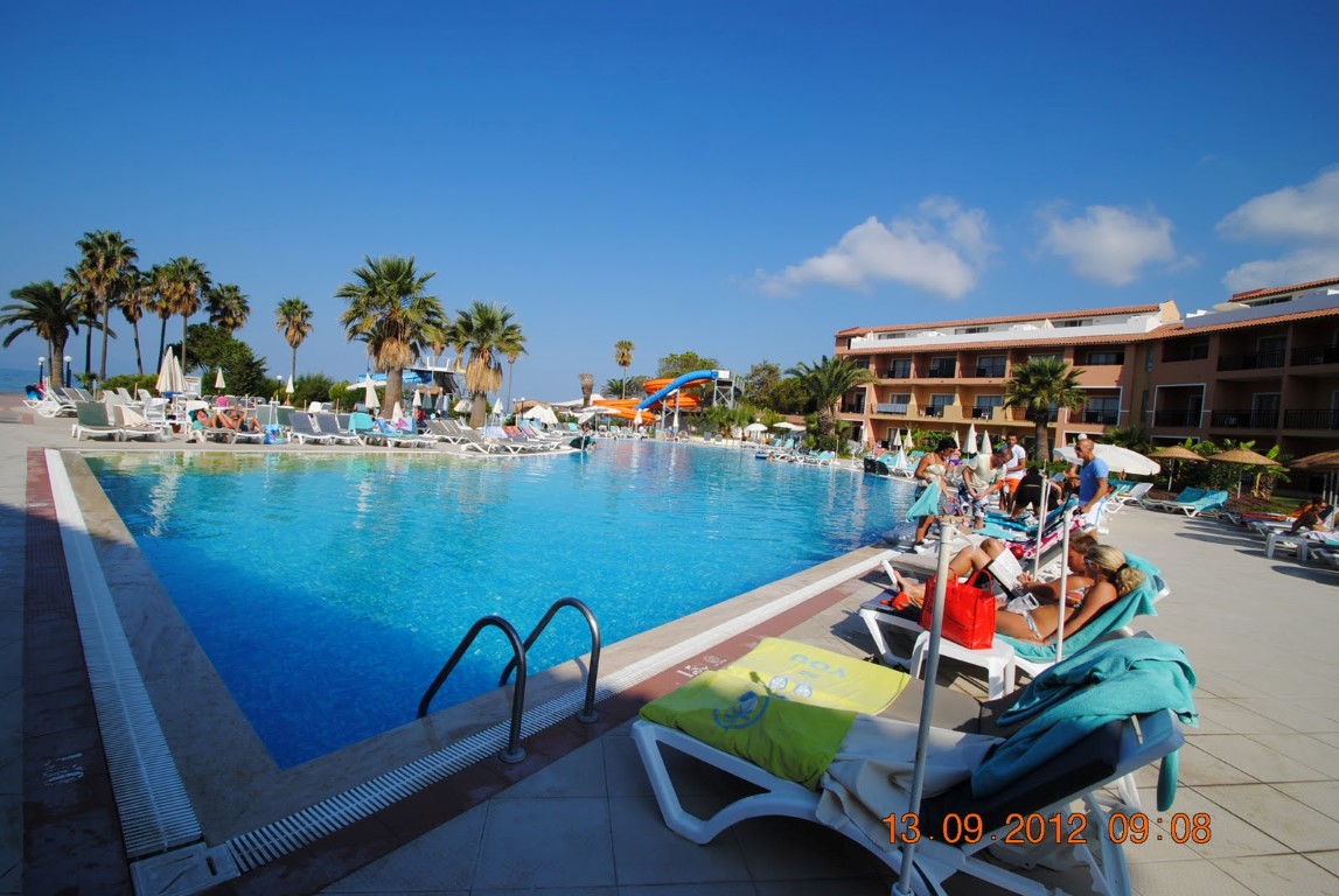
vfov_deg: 77.5
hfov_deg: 100.3
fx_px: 559
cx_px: 670
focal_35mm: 15
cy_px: 448
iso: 100
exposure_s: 1/320
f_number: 9
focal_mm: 10
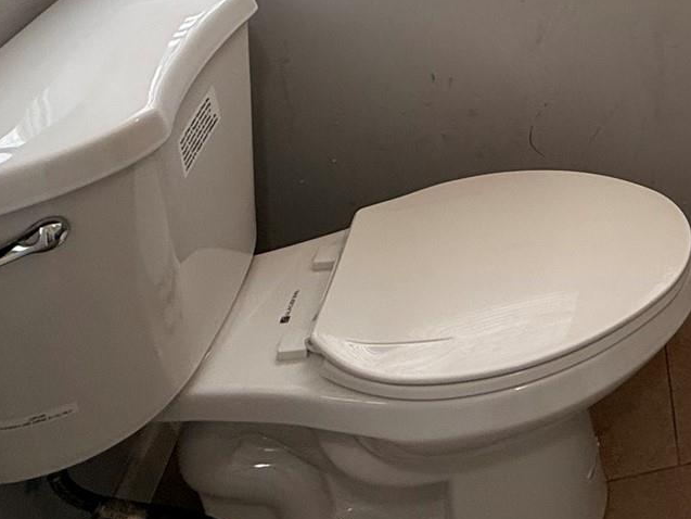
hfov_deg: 34.2
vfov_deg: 26.2
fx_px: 898
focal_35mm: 45
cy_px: -195
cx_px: 822
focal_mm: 2.22
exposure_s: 1/120
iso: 80
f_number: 2.2
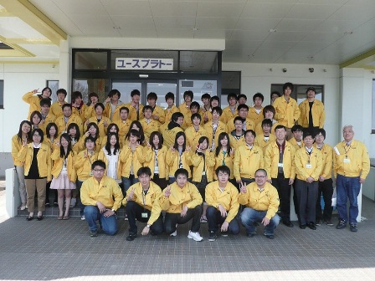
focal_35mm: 34
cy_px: 140
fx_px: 368
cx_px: 188
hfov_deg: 54.0
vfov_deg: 41.8
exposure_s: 1/250
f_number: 3.3
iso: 100
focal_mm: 4.6
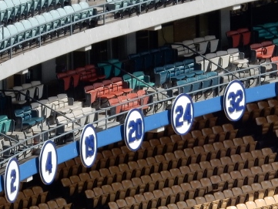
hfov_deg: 2.9
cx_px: 239
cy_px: 153
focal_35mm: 675
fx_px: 5423
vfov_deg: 2.2
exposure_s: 1/640
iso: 125
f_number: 6.3
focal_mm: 48.4
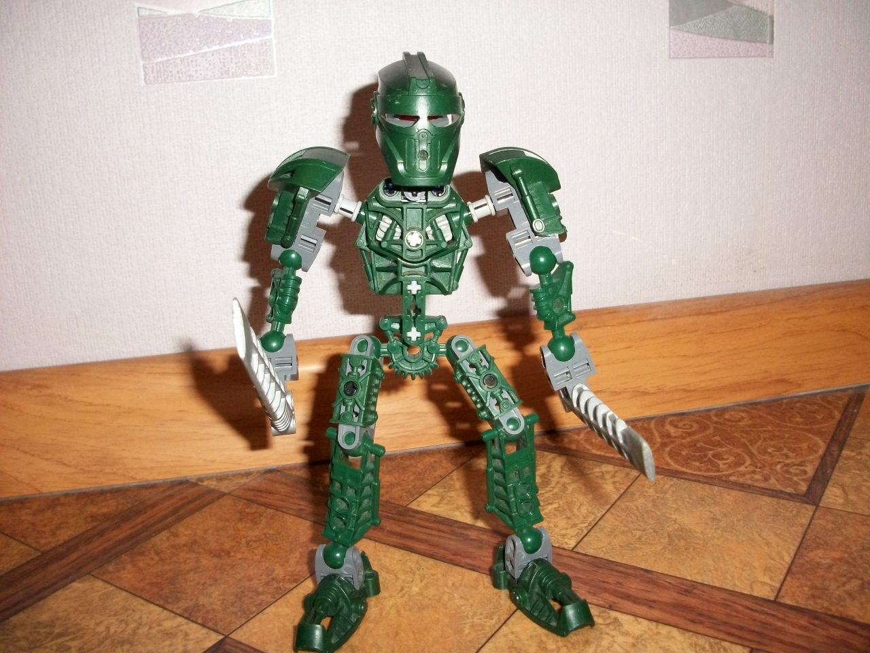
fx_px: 880
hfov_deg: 52.6
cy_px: 326
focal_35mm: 35
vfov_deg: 40.7
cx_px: 435
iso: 250
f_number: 3.1
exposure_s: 1/125
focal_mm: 6.3
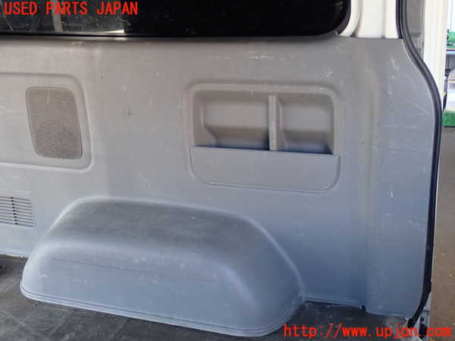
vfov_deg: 30.9
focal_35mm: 47
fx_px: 618
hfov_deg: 40.4
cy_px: 170
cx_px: 228
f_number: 3.1
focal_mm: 8.4
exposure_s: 1/50
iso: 320
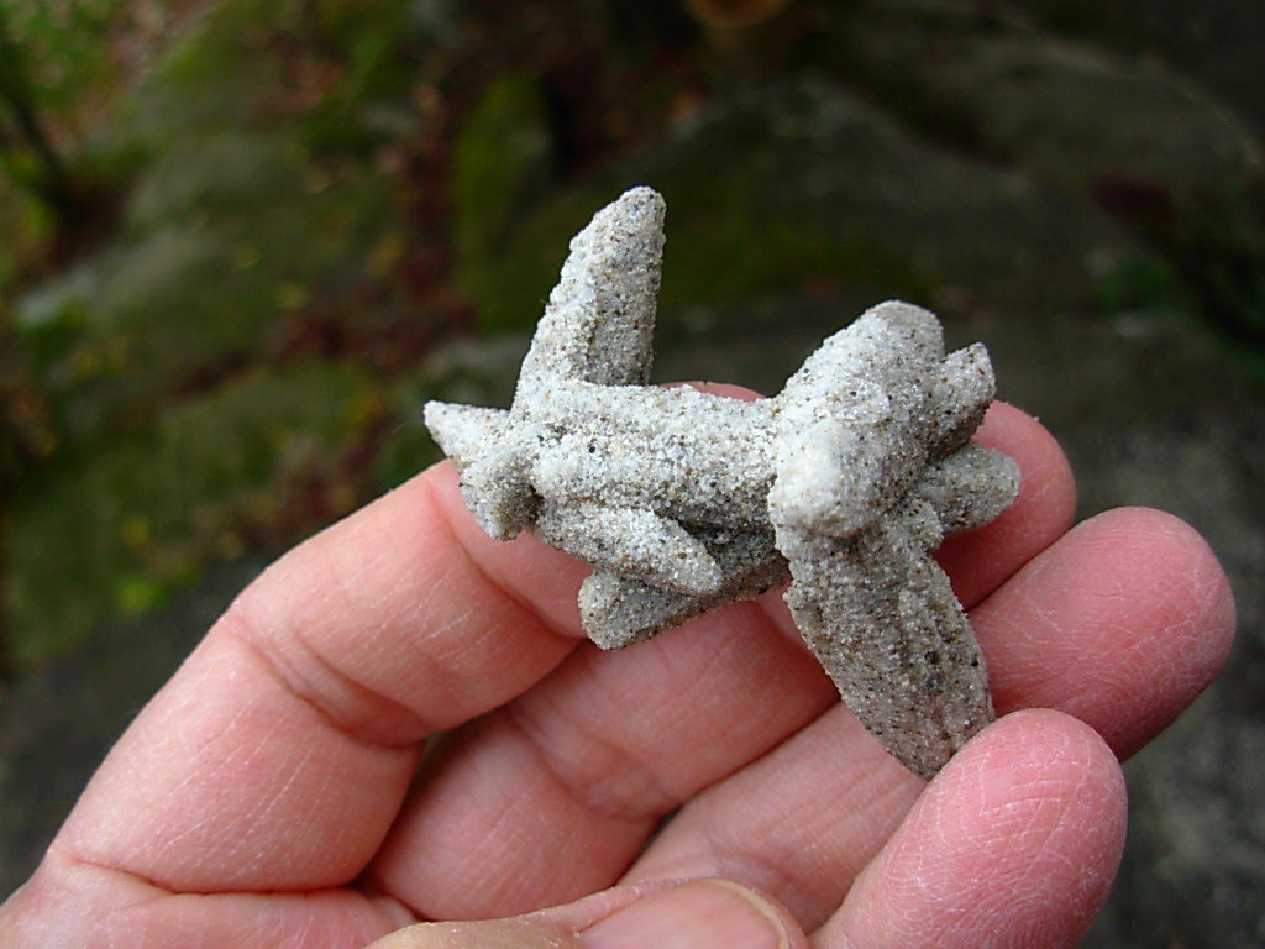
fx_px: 1389
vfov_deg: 37.7
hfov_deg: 49.0
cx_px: 632
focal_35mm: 38
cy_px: 474
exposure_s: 1/235
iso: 50
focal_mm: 6.3
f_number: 2.9
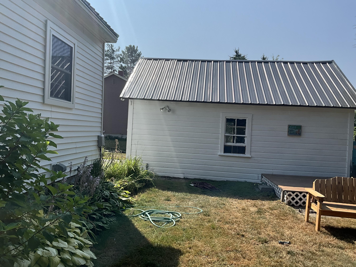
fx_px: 298
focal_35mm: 29
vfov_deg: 48.2
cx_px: 178
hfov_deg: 61.7
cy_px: 134
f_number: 1.8
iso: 25
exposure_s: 1/2227
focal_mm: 3
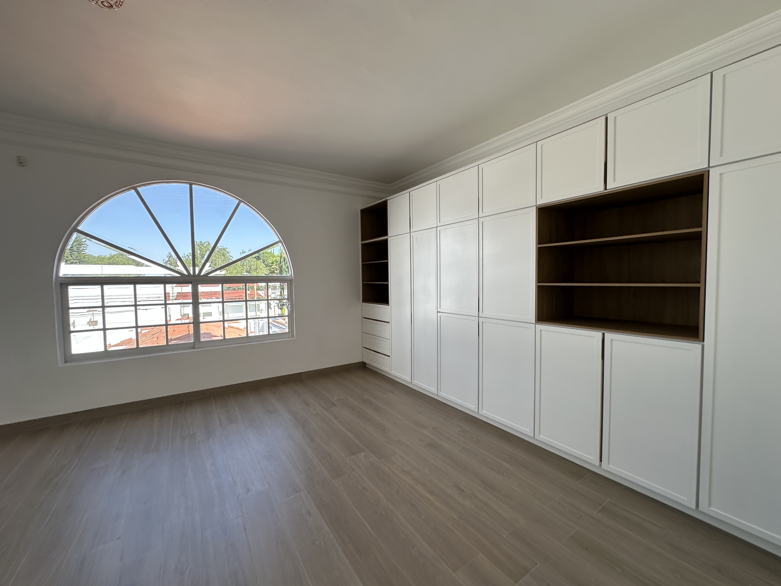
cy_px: 293
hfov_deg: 102.1
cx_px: 390
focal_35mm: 14
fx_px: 316
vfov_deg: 85.7
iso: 40
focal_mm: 2.22
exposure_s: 1/229
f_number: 2.2
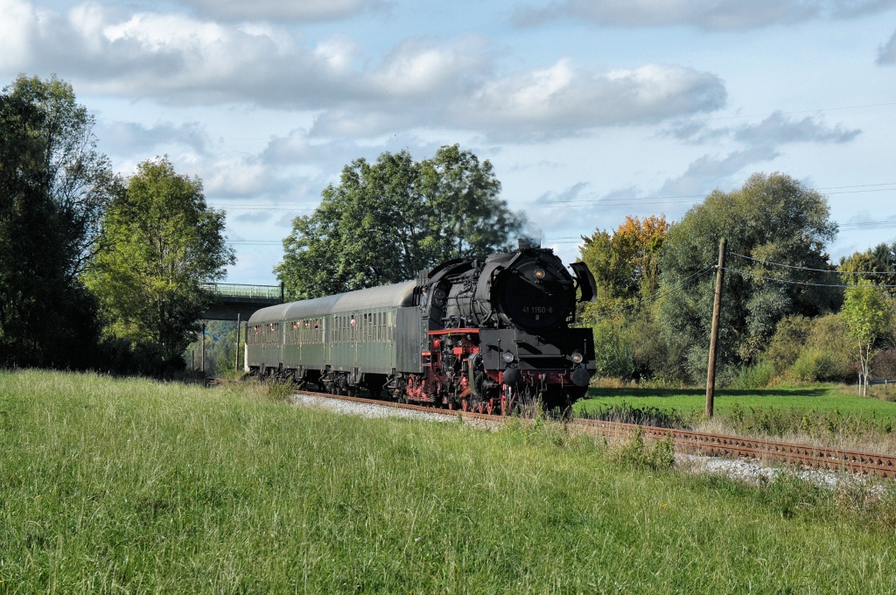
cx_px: 448
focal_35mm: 117
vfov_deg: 11.7
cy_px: 298
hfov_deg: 17.5
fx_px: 2908
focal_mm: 78
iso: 320
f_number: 8
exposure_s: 1/640
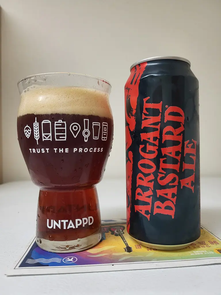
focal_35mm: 26
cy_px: 148
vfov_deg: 67.3
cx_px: 110
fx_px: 221
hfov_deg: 53.1
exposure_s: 1/120
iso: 320
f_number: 1.8
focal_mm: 5.4
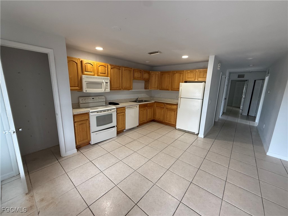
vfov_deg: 85.7
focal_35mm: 14
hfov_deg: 102.1
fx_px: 116
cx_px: 144
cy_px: 108
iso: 250
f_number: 2.2
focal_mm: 2.22
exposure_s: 1/60
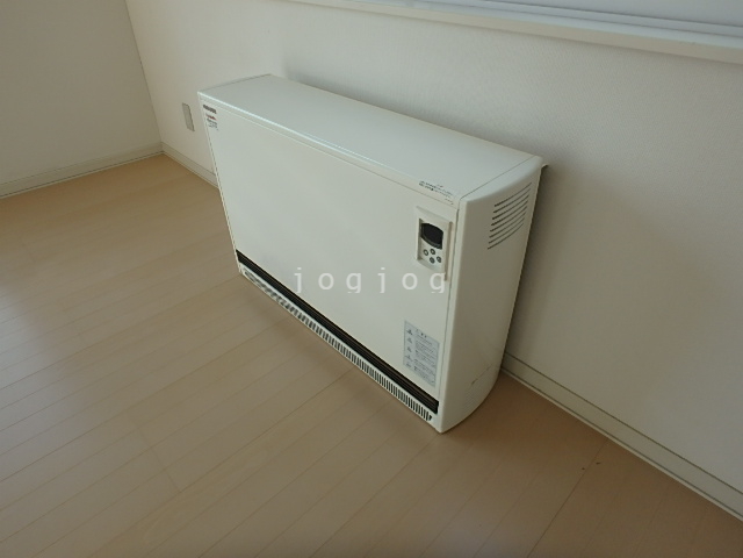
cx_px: 372
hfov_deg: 79.0
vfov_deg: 63.4
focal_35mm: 21
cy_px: 279
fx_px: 451
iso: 125
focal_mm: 3.7
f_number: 3.5
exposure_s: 1/125
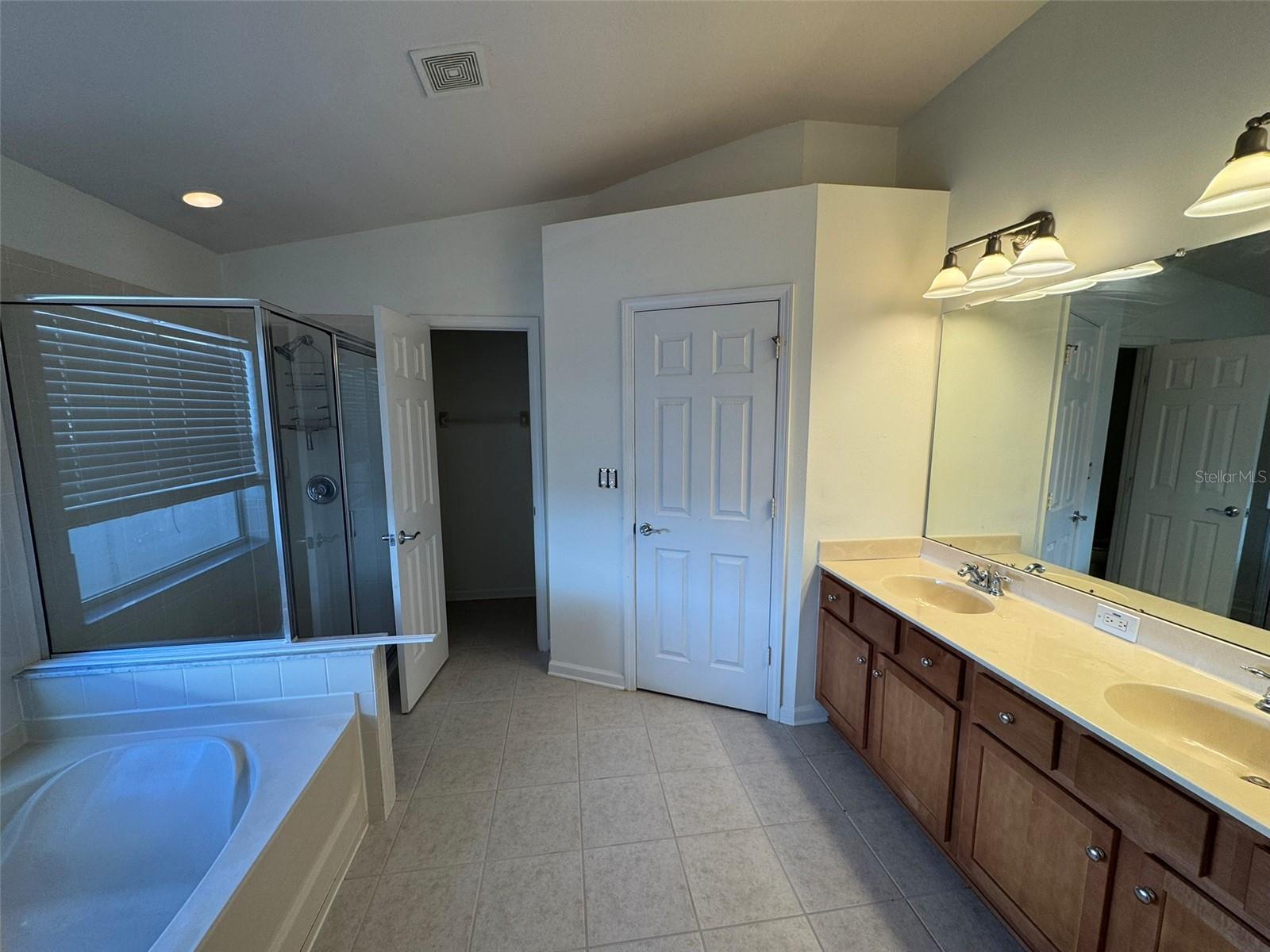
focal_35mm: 14
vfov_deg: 85.7
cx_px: 635
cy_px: 476
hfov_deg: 102.1
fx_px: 514
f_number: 2.2
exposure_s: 1/120
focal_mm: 2.22
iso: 100
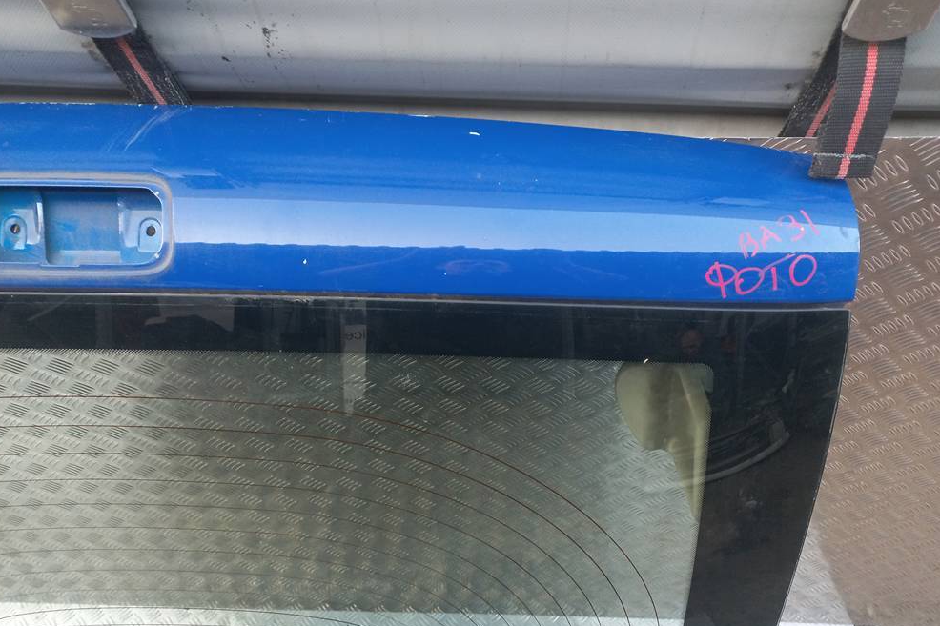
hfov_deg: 67.4
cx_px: 477
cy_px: 333
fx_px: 705
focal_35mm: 27
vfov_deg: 47.9
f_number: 1.8
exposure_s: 1/50
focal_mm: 4.6
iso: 200
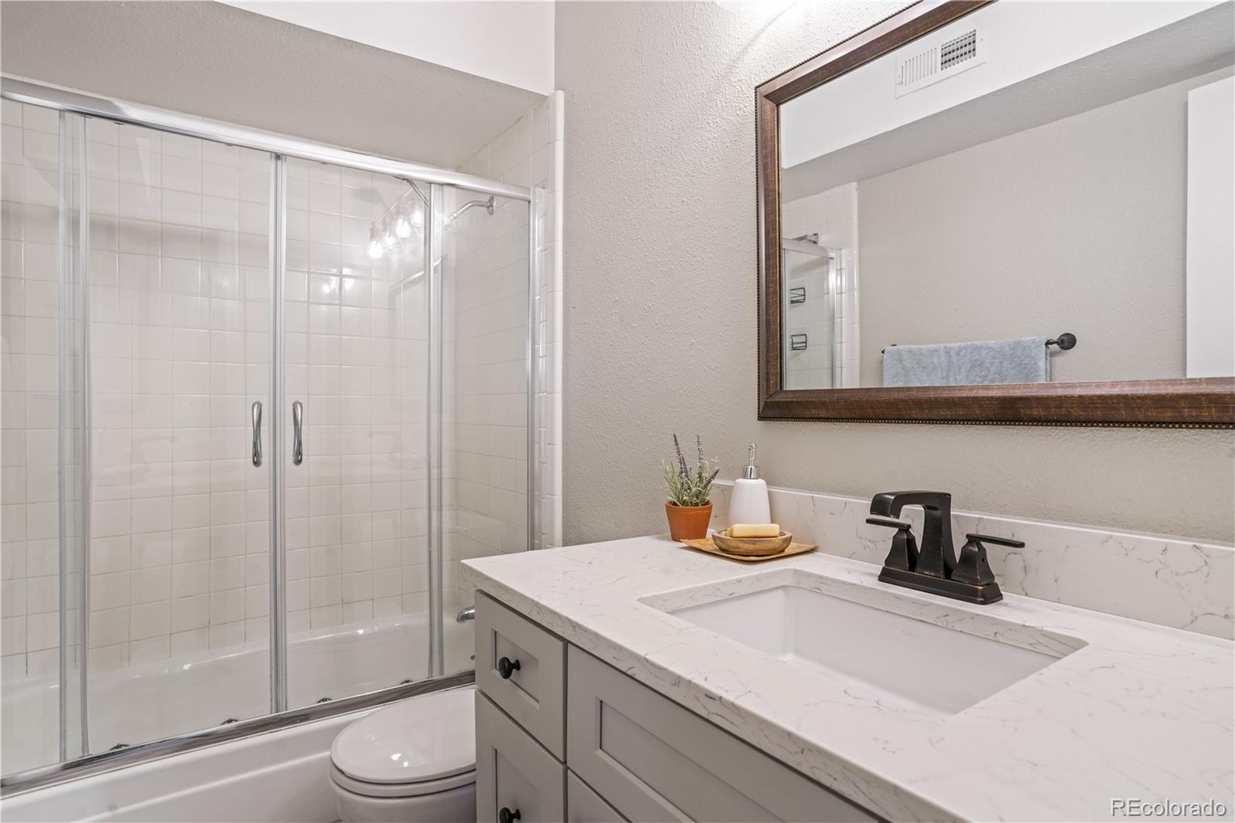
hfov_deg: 86.9
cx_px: 618
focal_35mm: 19
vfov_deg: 64.5
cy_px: 412
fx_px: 652
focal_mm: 19
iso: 200
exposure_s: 1/1.25
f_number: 9
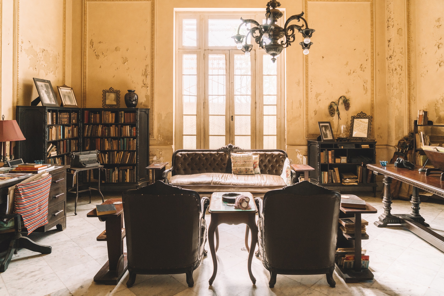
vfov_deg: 53.2
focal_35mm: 24
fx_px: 296
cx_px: 222
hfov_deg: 73.7
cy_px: 148
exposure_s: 1/160
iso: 1250
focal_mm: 24
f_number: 4
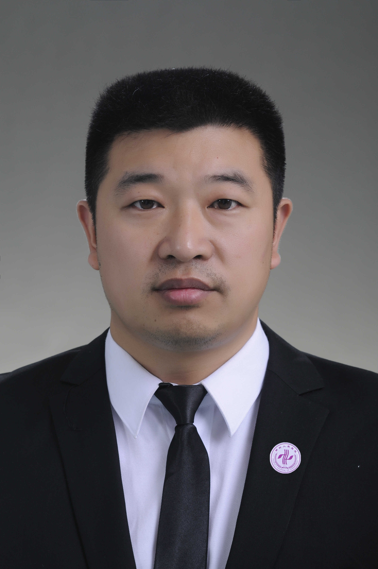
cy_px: 284
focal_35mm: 128
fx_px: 2013
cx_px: 189
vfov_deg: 16.1
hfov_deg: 10.7
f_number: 5.6
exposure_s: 1/125
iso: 160
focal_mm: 85
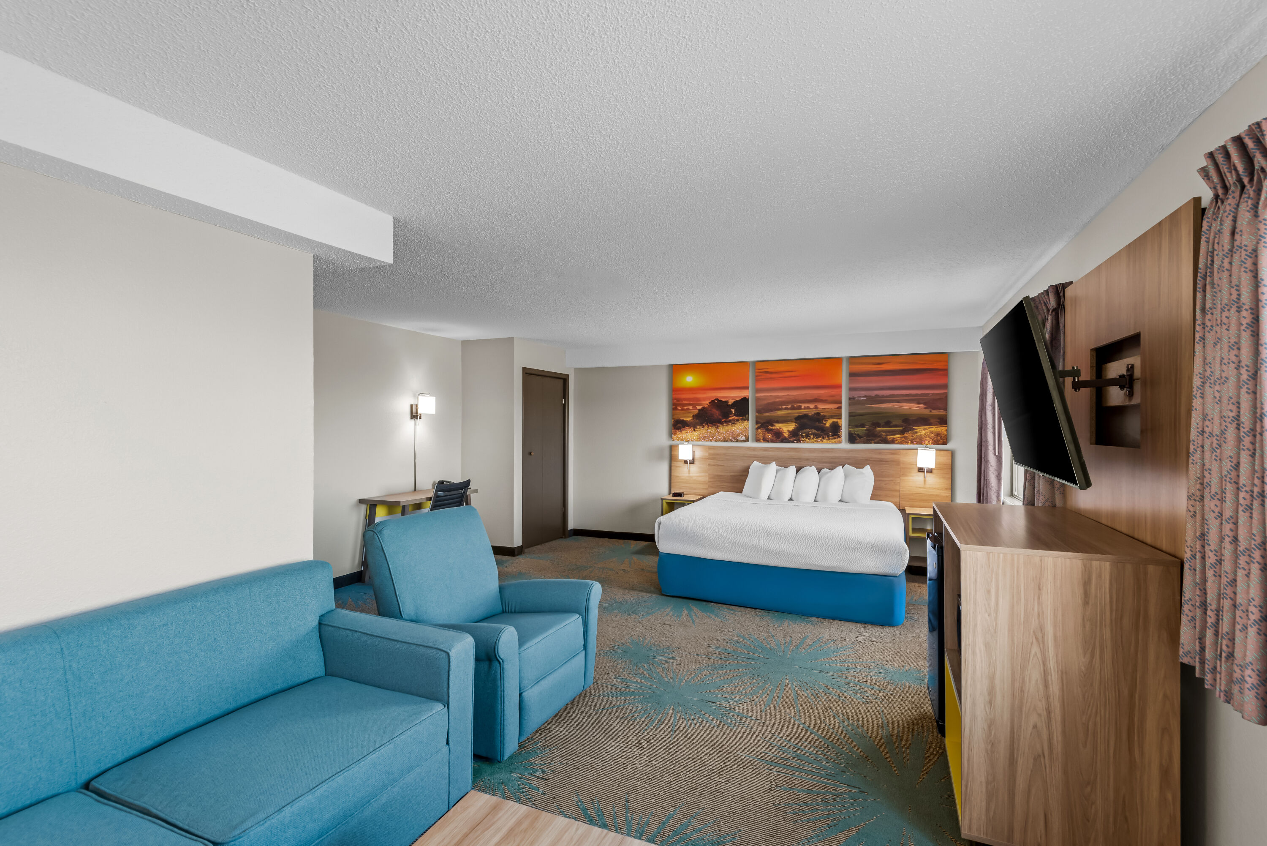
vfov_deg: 73.8
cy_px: 423
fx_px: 563
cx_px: 634
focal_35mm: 16
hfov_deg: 96.7
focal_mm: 16
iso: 200
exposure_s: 1/1.25
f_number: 9
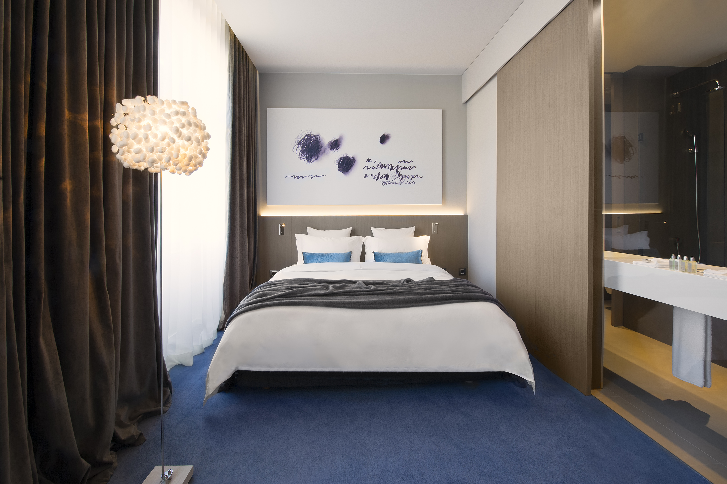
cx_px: 364
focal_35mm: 14
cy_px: 242
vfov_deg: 81.1
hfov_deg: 104.3
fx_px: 283
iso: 200
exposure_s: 1/2
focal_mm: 14
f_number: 16
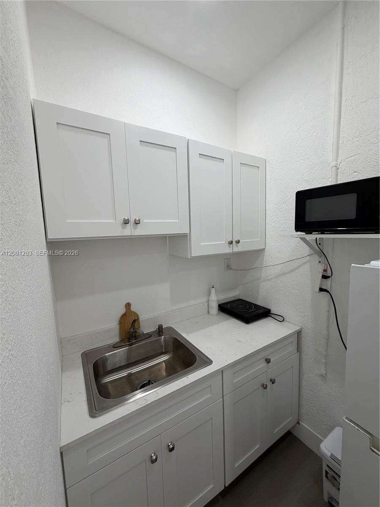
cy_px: 254
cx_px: 190
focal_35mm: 14
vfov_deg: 102.1
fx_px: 205
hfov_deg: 85.7
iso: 160
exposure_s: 1/120
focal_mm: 2.22
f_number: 2.2
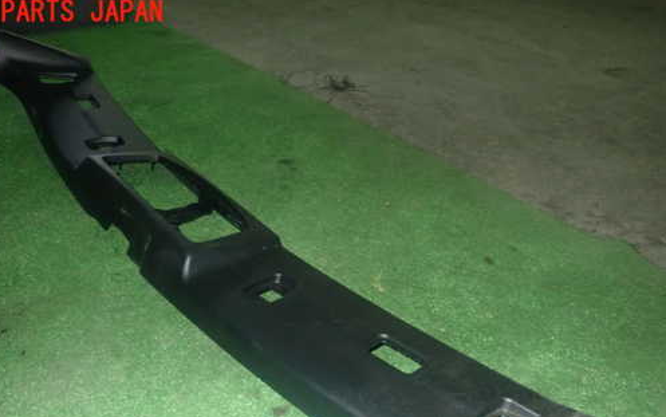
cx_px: 322
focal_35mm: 32
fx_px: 581
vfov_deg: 38.7
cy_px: 298
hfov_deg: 59.6
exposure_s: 1/30
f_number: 5.6
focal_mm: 4.5
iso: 800
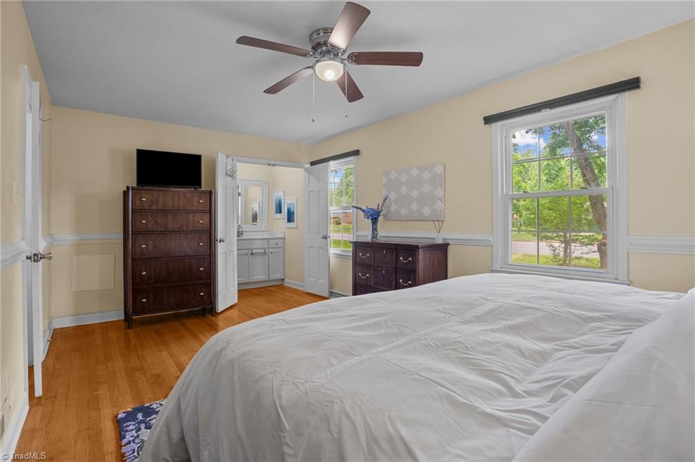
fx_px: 328
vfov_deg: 70.3
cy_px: 231
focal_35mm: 17
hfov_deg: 93.3
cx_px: 348
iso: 400
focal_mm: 17
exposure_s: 1/1.67
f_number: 8
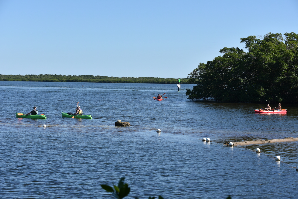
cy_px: 100
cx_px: 149
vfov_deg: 16.7
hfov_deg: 24.8
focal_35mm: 82
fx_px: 679
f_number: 8
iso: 100
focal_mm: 82
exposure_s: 1/250
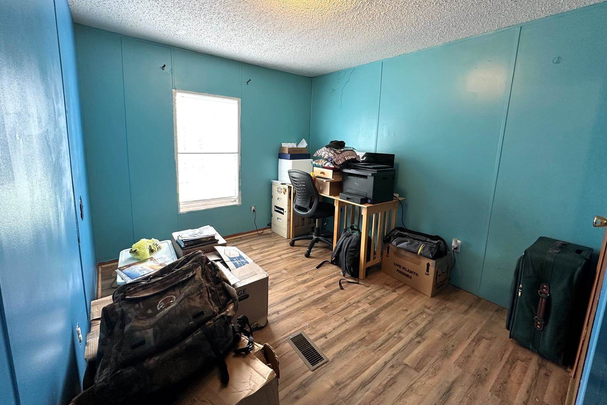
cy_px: 176
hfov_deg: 100.4
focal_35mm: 15
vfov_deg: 77.0
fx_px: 253
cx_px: 299
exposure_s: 1/60
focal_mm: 2.22
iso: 160
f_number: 2.2
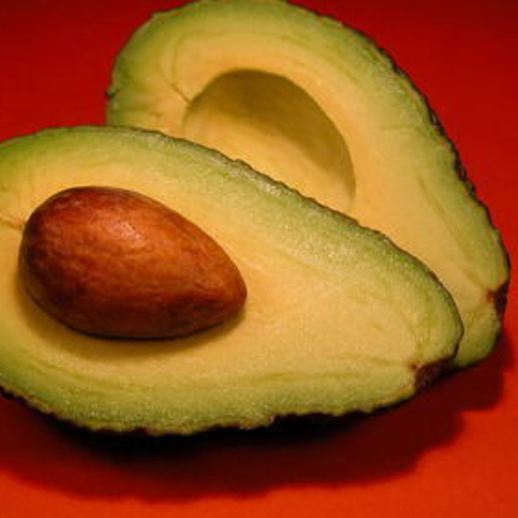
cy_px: 251
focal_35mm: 68
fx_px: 1151
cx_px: 208
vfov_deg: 25.4
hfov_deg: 25.3
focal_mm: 13.7
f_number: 3.5
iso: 100
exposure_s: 1/138
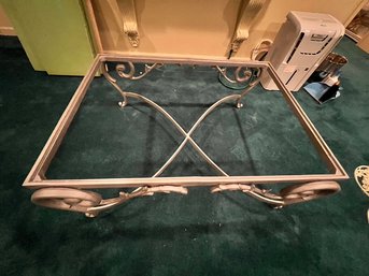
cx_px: 184
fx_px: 139
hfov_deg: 106.2
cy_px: 138
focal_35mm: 13
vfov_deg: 89.9
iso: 1250
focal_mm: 1.57
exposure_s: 1/30
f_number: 1.8
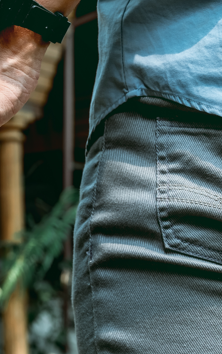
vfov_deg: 15.8
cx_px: -80
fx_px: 1278
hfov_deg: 9.7
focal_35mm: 132
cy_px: 162
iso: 640
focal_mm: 50
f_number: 6.4
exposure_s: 1/60
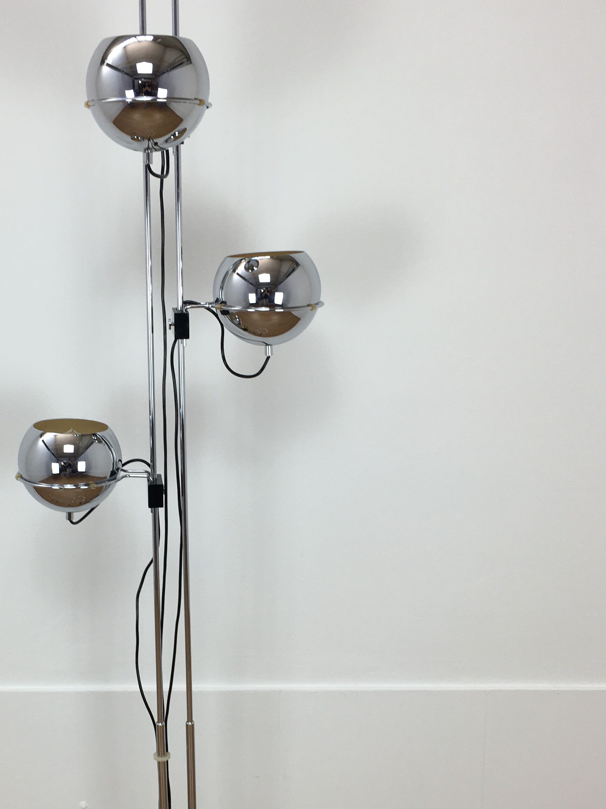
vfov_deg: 41.1
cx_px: 176
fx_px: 1074
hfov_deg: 31.1
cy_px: 485
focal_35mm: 46
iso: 32
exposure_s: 1/50
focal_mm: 4.15
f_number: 2.2
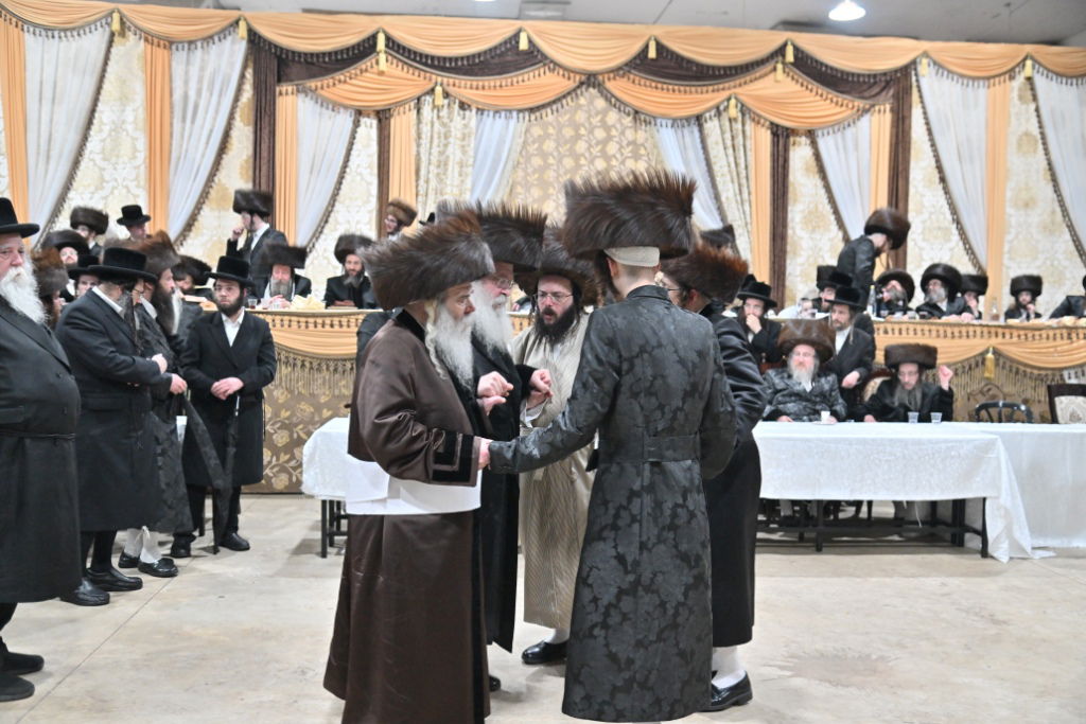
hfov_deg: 55.8
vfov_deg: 38.9
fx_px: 1026
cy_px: 362
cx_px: 543
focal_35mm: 34
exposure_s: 1/200
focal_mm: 34
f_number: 4
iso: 2000
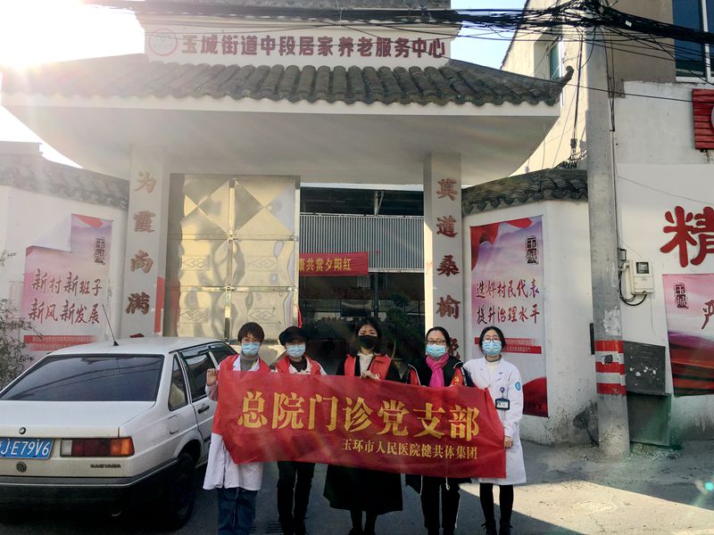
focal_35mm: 29
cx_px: 357
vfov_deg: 48.2
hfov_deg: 61.7
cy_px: 268
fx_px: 598
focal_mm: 4.15
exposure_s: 1/1115
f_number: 2.2
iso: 25
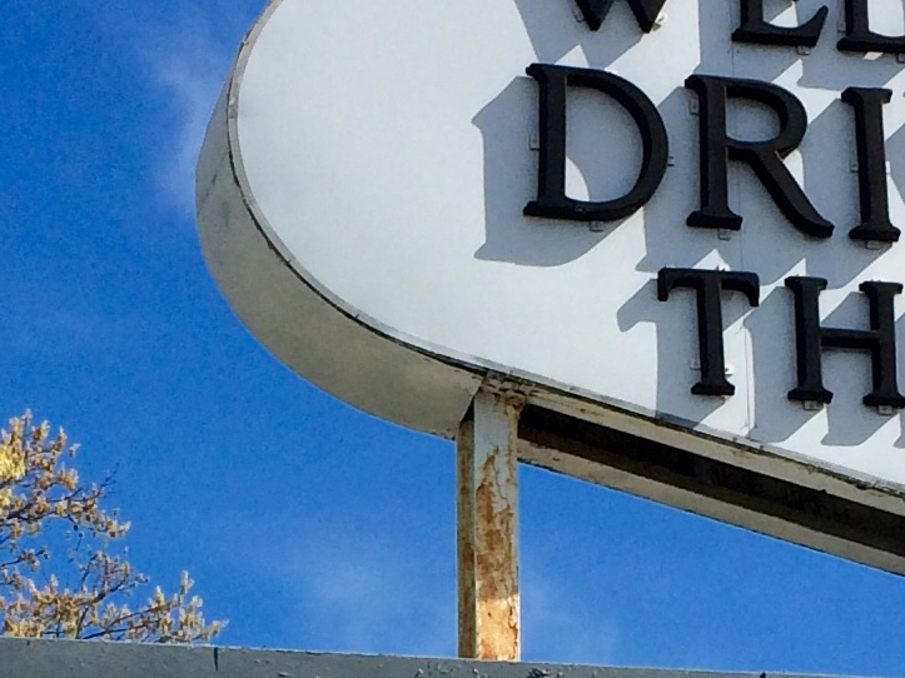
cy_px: 812
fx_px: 3424
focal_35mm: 131
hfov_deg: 15.0
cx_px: 258
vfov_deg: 11.1
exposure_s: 1/2933
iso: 32
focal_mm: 4.15
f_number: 2.2
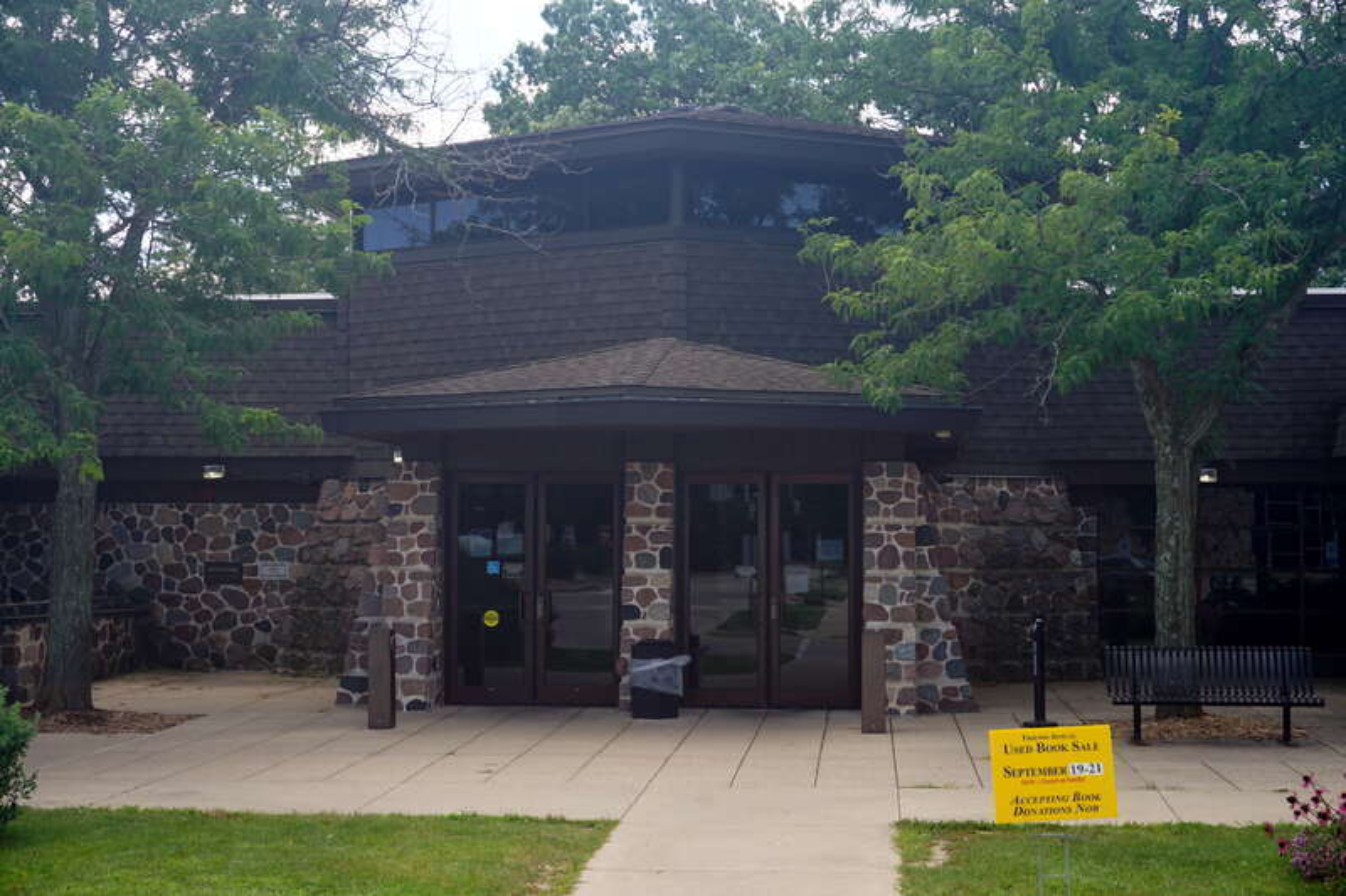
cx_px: 673
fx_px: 2131
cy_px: 448
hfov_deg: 35.1
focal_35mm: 57
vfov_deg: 23.8
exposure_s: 1/80
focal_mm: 38
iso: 100
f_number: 8
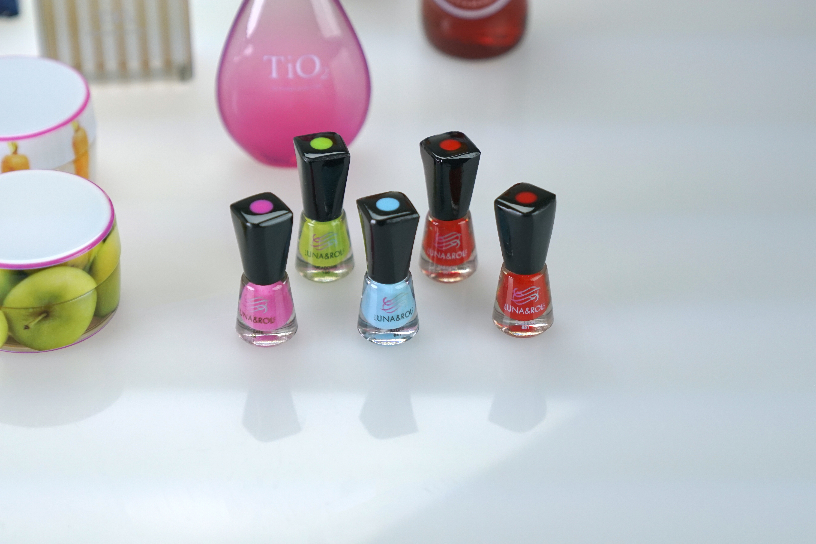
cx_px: 408
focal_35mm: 105
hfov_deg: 19.5
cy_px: 272
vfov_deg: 13.0
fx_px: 2380
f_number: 2.8
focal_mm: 70
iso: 800
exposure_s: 1/1250
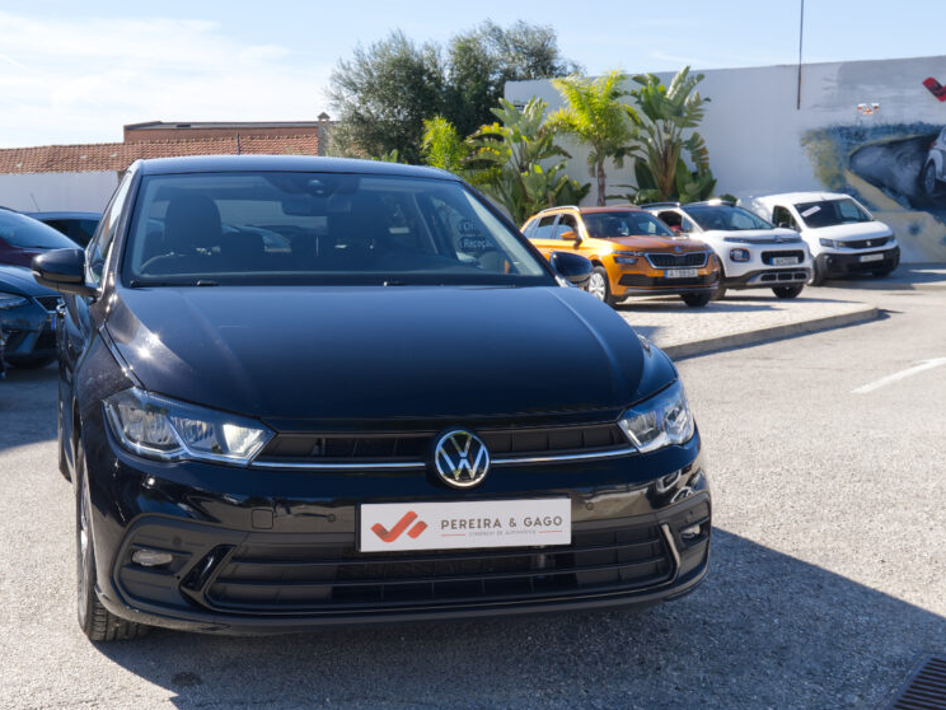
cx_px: 374
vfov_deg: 32.1
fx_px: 1230
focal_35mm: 45
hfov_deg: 41.9
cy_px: 428
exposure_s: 1/125
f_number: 9
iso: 160
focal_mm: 22.8
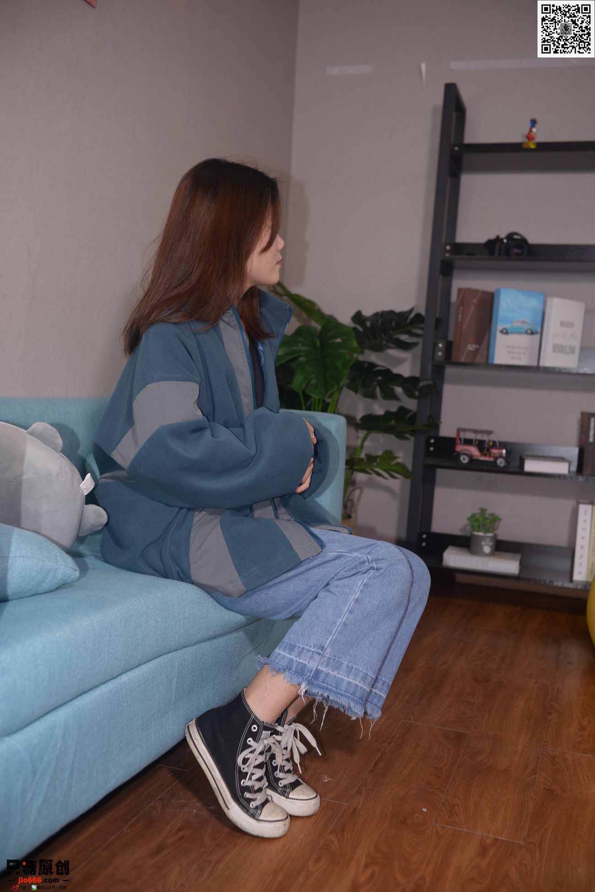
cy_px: 446
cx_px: 298
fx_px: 867
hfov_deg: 37.9
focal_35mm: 35
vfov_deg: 54.4
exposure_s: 1/125
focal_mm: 35
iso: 400
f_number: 4
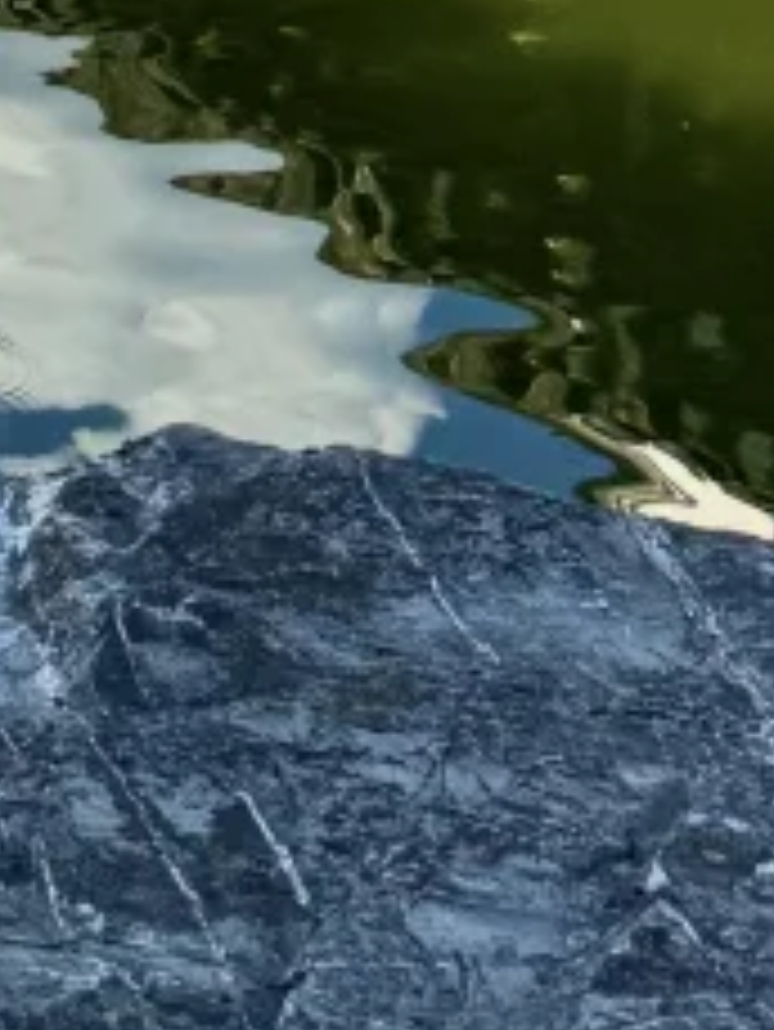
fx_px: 4498
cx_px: -1053
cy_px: -2069
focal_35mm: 151
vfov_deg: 9.9
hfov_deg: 8.9
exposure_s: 1/3425
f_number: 1.78
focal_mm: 6.76
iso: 80
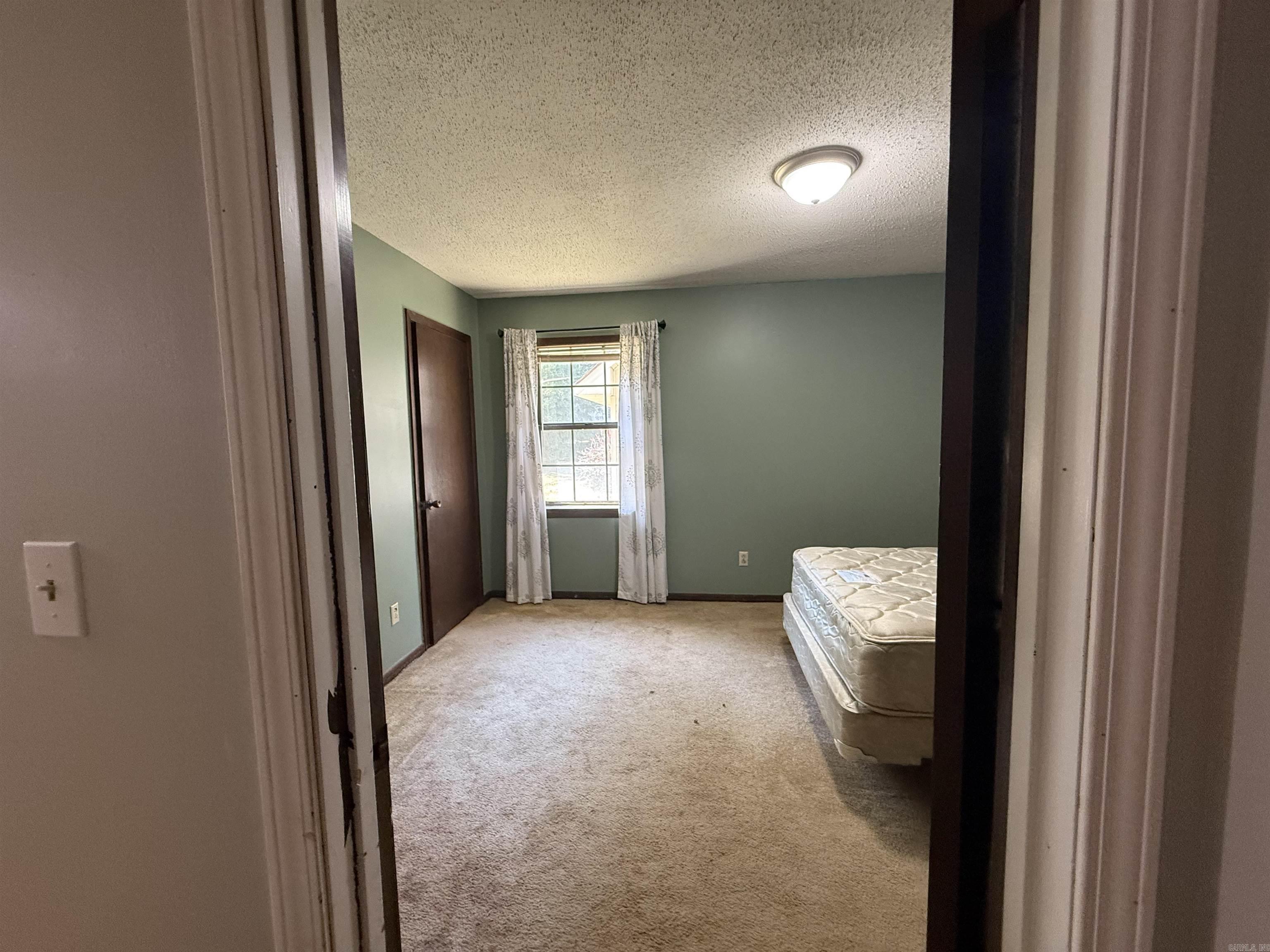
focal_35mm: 14
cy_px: 476
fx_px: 514
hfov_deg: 102.1
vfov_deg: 85.7
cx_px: 635
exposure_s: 1/60
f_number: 2.2
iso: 320
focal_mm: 2.22
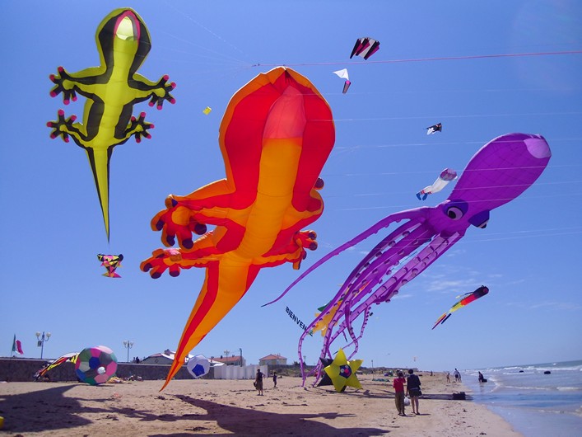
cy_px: 218
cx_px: 291
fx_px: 521
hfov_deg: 58.4
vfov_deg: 45.4
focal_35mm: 31
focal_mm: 5.6
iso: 80
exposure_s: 1/279
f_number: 9.5
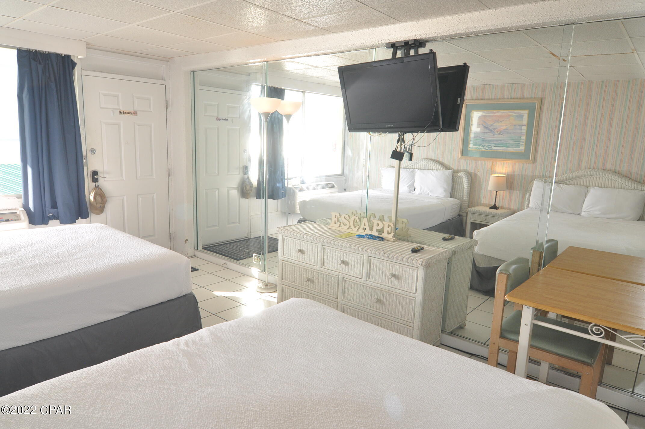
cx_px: 322
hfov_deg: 73.8
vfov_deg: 53.0
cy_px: 214
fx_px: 429
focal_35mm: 24
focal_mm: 16
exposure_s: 1/125
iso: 500
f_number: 6.3
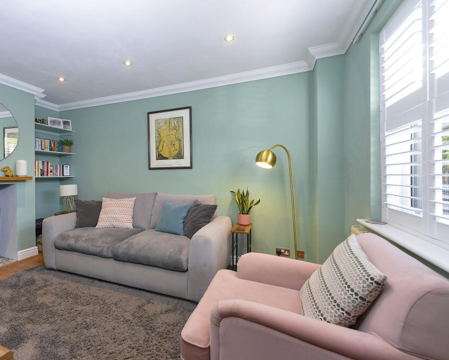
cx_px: 182
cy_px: 178
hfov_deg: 92.0
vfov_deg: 80.4
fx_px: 213
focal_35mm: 16
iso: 400
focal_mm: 14
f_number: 7.1
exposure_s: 1/30
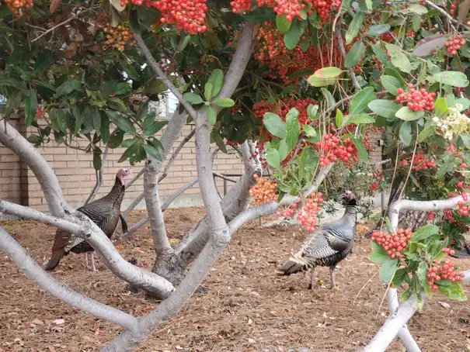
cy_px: 176
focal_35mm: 52
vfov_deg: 28.0
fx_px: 706
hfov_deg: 36.8
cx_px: 235
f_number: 2.4
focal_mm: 6
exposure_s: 1/30
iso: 64
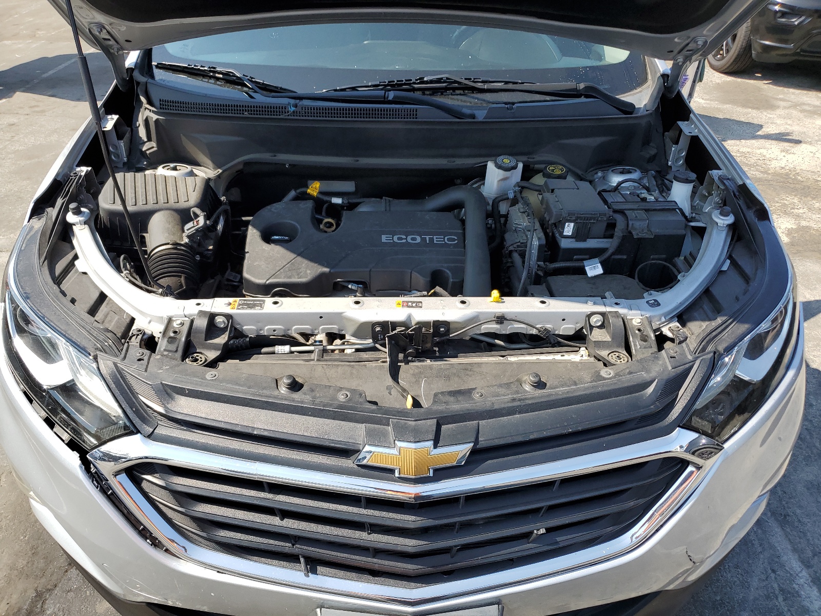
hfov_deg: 67.3
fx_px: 617
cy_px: 308
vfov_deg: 53.1
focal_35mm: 26
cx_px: 410
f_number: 1.5
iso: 50
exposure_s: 1/1429
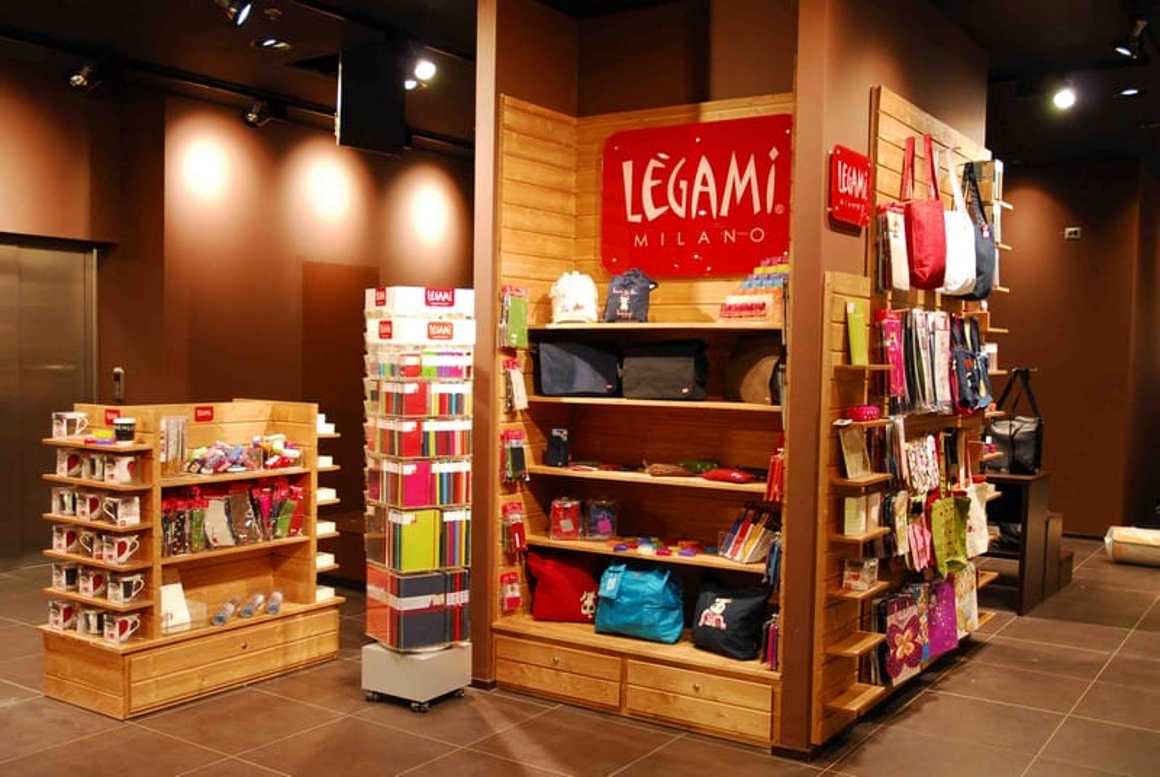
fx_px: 1162
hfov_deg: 53.1
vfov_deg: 37.0
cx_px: 580
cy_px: 388
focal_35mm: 36
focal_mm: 24
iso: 400
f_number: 3.8
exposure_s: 1/40
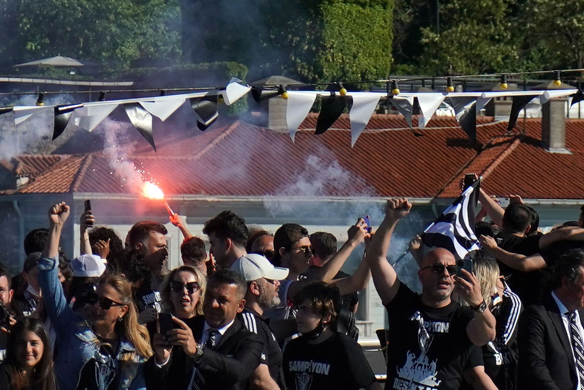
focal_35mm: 296
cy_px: 273
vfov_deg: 4.6
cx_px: 395
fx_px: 4801
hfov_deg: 7.0
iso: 320
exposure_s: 1/10000
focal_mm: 70
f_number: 4
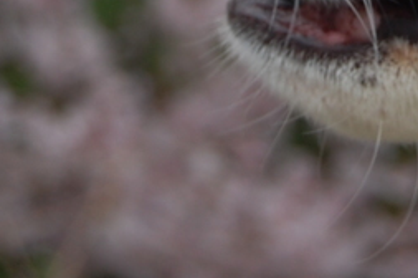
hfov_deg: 6.8
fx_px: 3525
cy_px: -257
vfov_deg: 4.5
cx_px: 426
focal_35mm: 304
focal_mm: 50
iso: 200
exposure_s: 1/200
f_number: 7.1
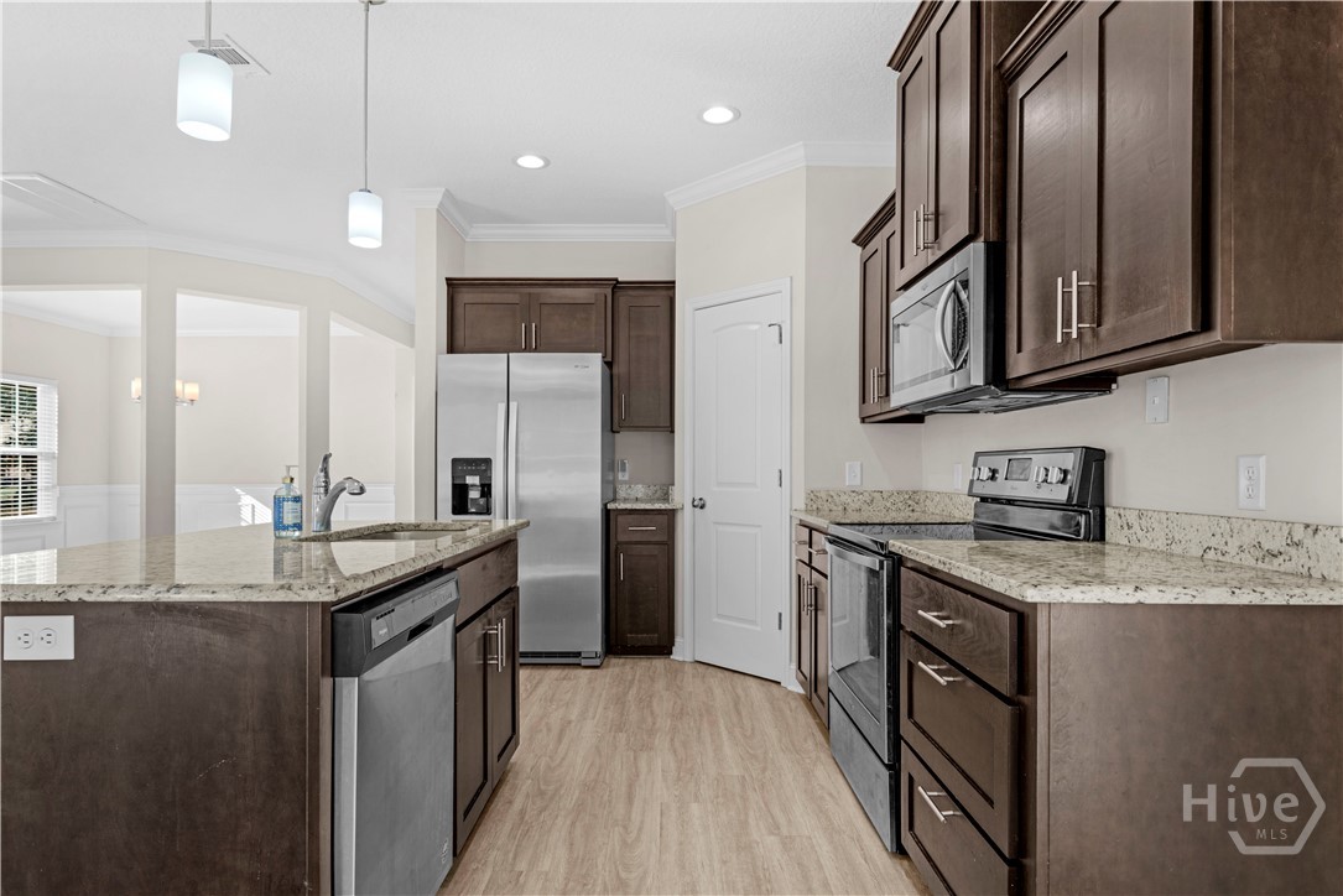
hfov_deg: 95.0
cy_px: 448
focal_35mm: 16
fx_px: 616
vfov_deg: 72.1
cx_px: 672
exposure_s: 1/5
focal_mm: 11
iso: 100
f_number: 7.1
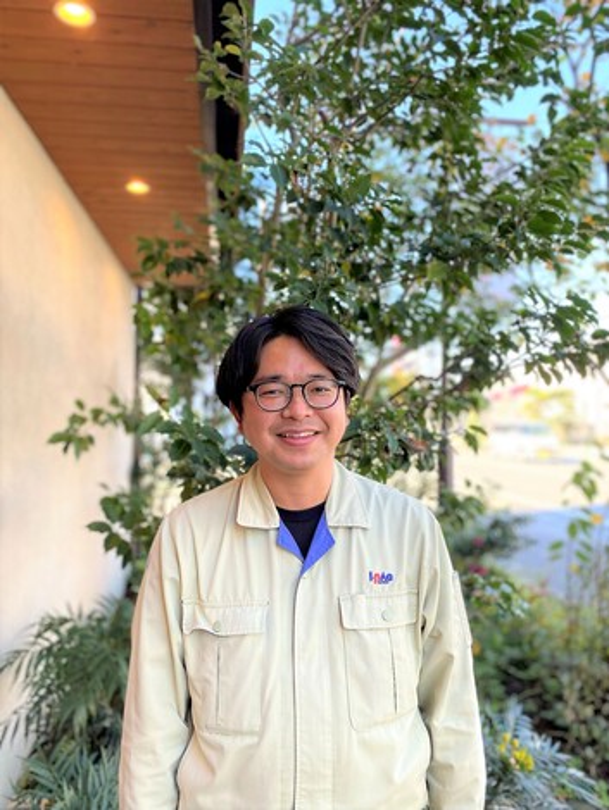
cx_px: 304
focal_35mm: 26
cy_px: 405
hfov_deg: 53.1
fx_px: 609
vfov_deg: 67.3
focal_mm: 4.25
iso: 32
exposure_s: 1/174
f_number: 1.8
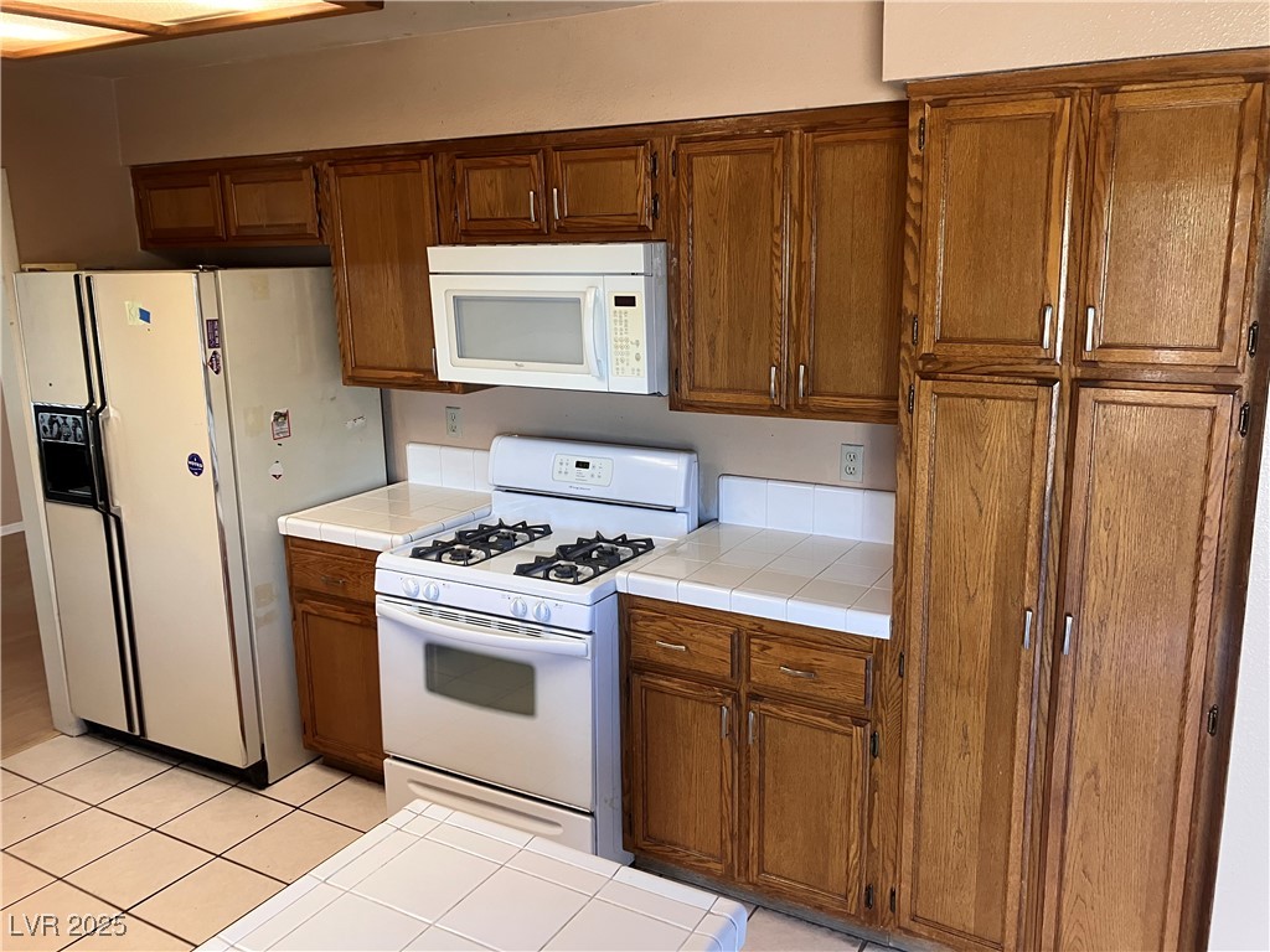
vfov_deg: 49.7
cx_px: 635
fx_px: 1027
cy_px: 476
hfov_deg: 63.4
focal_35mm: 28
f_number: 1.8
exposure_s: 1/60
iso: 160
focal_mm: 3.99
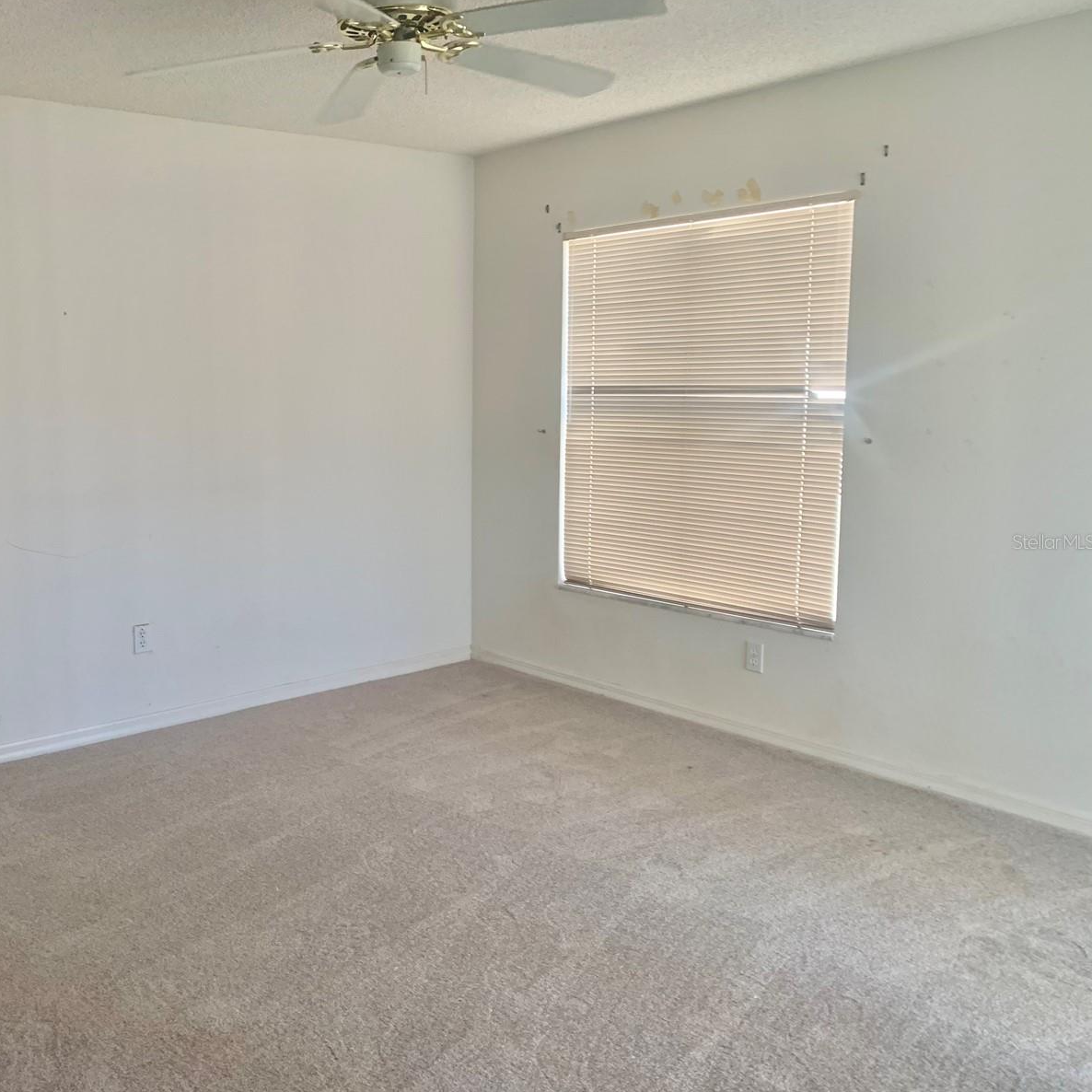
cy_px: 541
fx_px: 1106
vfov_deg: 52.5
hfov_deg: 51.5
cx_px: 363
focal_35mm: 31
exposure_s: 1/94
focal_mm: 4.25
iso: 100
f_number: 1.8
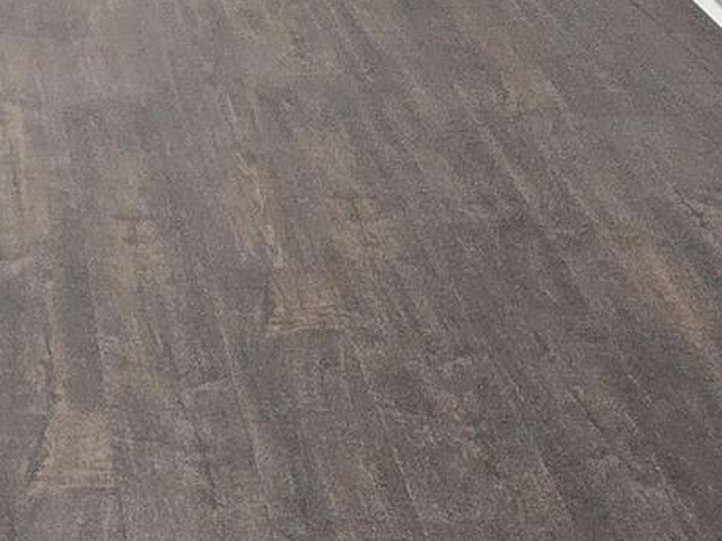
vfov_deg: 14.2
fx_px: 1772
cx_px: -387
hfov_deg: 19.7
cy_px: -577
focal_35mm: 85
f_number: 2.2
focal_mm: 2.2
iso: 320
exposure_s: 1/60
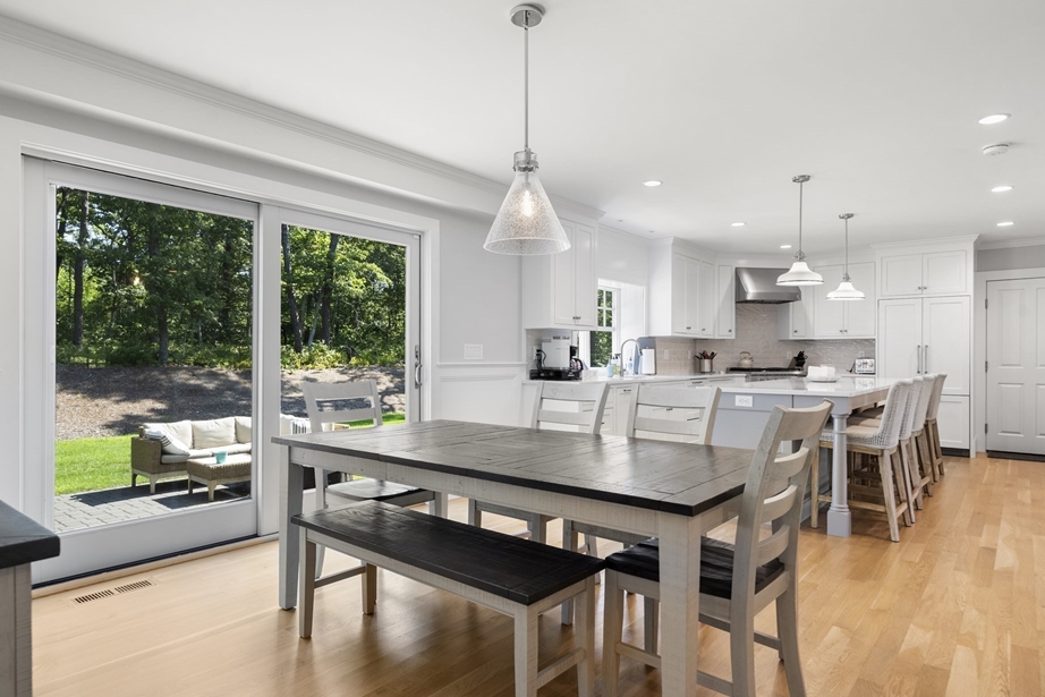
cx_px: 549
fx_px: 581
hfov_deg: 83.9
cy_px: 366
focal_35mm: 20
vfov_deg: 61.9
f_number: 7.1
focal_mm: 18
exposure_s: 1/6
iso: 320
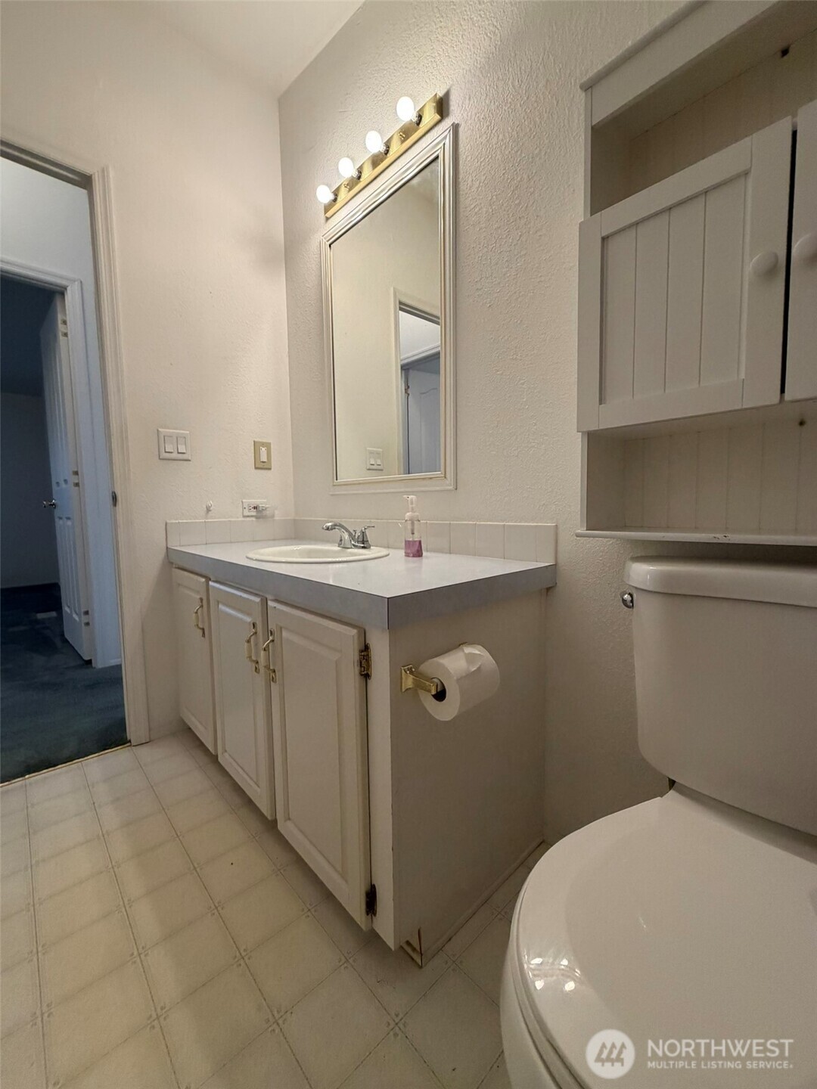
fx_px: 441
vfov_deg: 102.1
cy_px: 544
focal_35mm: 14
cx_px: 408
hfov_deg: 85.7
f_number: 2.2
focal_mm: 2.22
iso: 250
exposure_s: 1/120
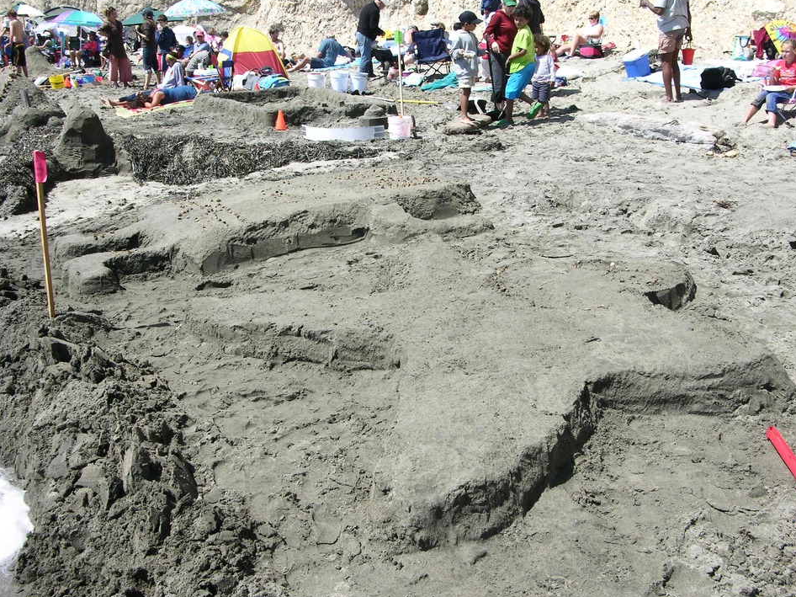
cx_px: 419
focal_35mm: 37
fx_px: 851
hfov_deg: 50.1
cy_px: 290
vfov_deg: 38.6
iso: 50
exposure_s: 1/124
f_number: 7.1
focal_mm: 8.9
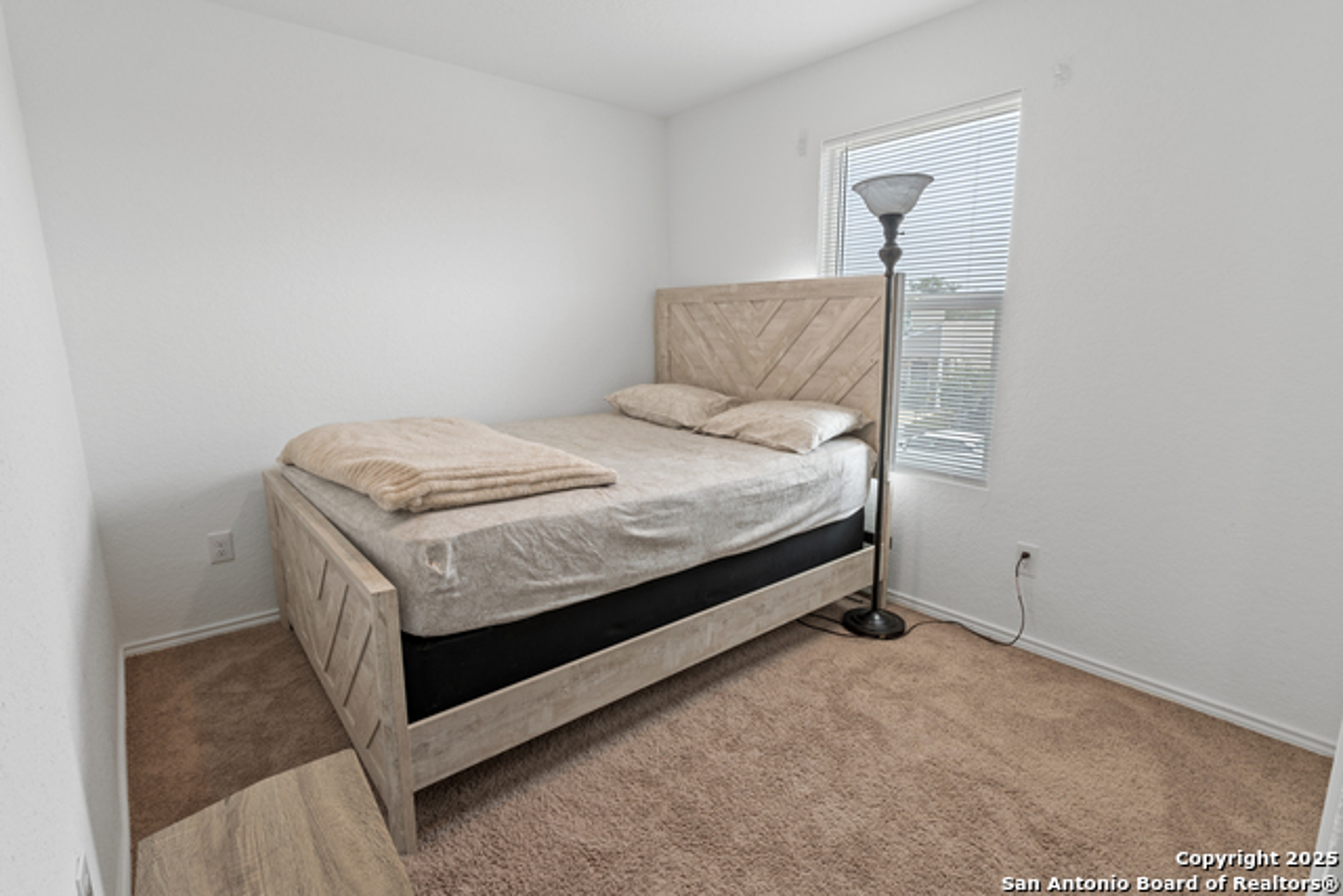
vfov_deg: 72.1
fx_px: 616
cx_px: 672
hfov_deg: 95.0
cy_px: 448
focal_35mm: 16
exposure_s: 1
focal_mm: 11
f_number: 10
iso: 100
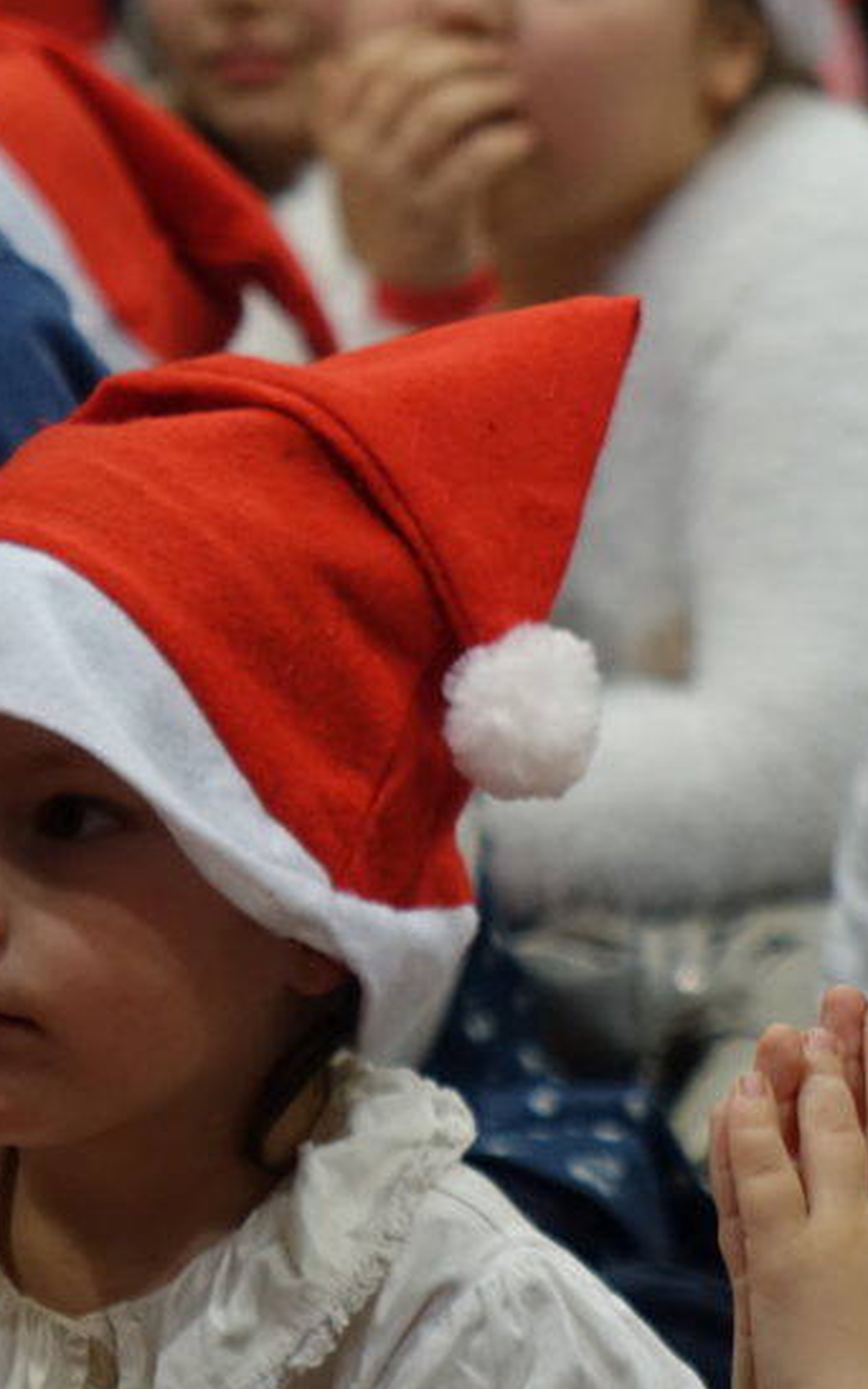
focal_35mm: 286
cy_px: 720
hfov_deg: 4.6
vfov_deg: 7.3
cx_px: 939
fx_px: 10822
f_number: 2.8
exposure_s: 1/80
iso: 800
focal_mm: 54.86
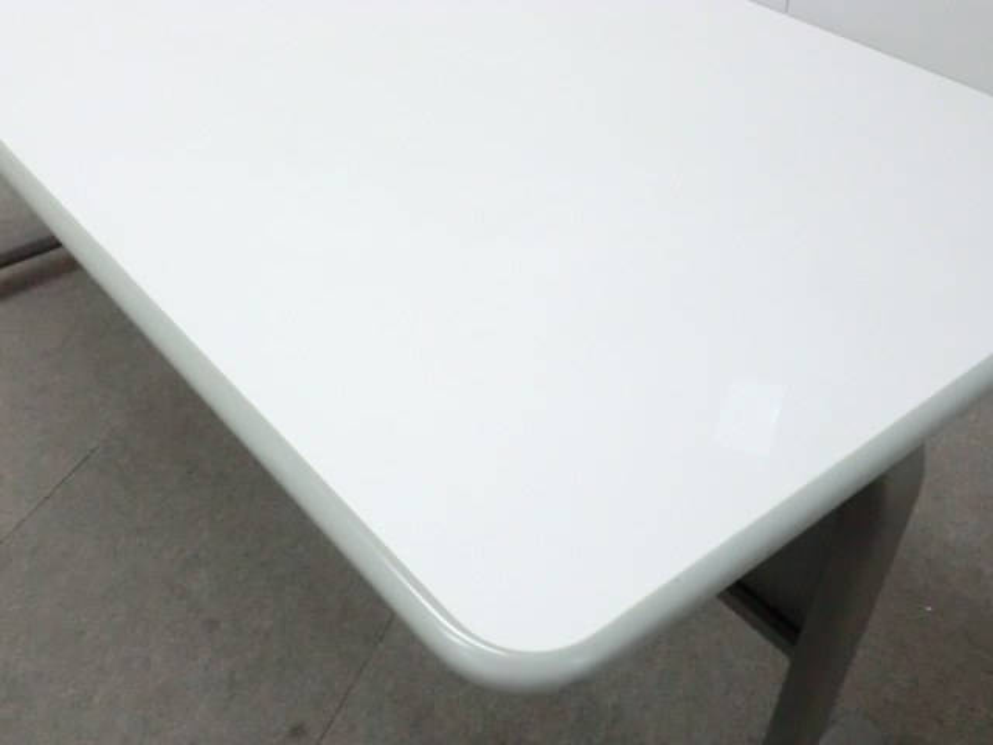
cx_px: 496
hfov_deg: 49.0
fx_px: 1090
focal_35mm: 38
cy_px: 372
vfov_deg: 37.7
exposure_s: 1/50
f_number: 3.9
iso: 800
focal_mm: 6.9
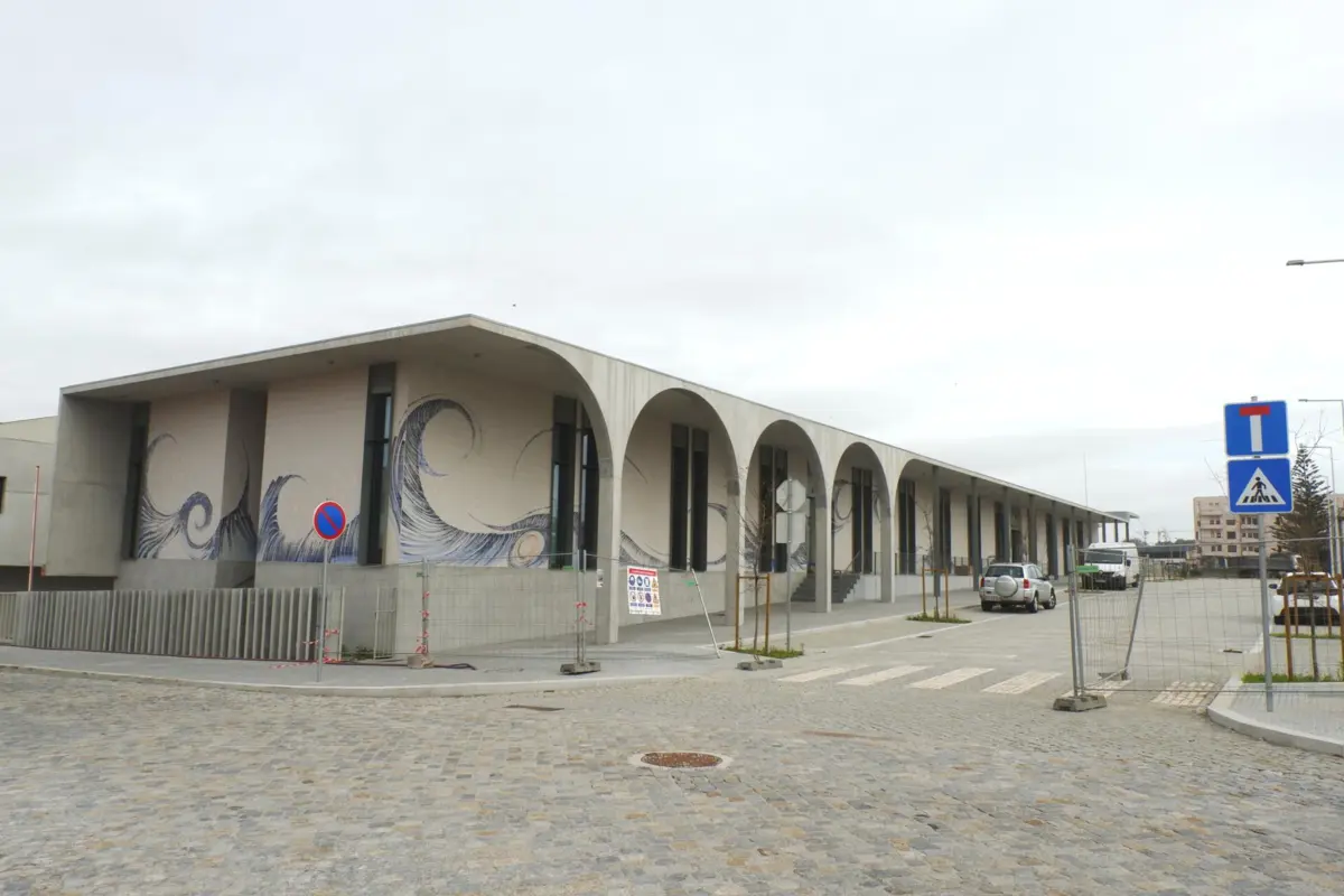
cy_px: 448
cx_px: 672
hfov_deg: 73.7
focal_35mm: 24
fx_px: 896
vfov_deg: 53.1
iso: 100
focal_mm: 16
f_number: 9
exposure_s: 1/210
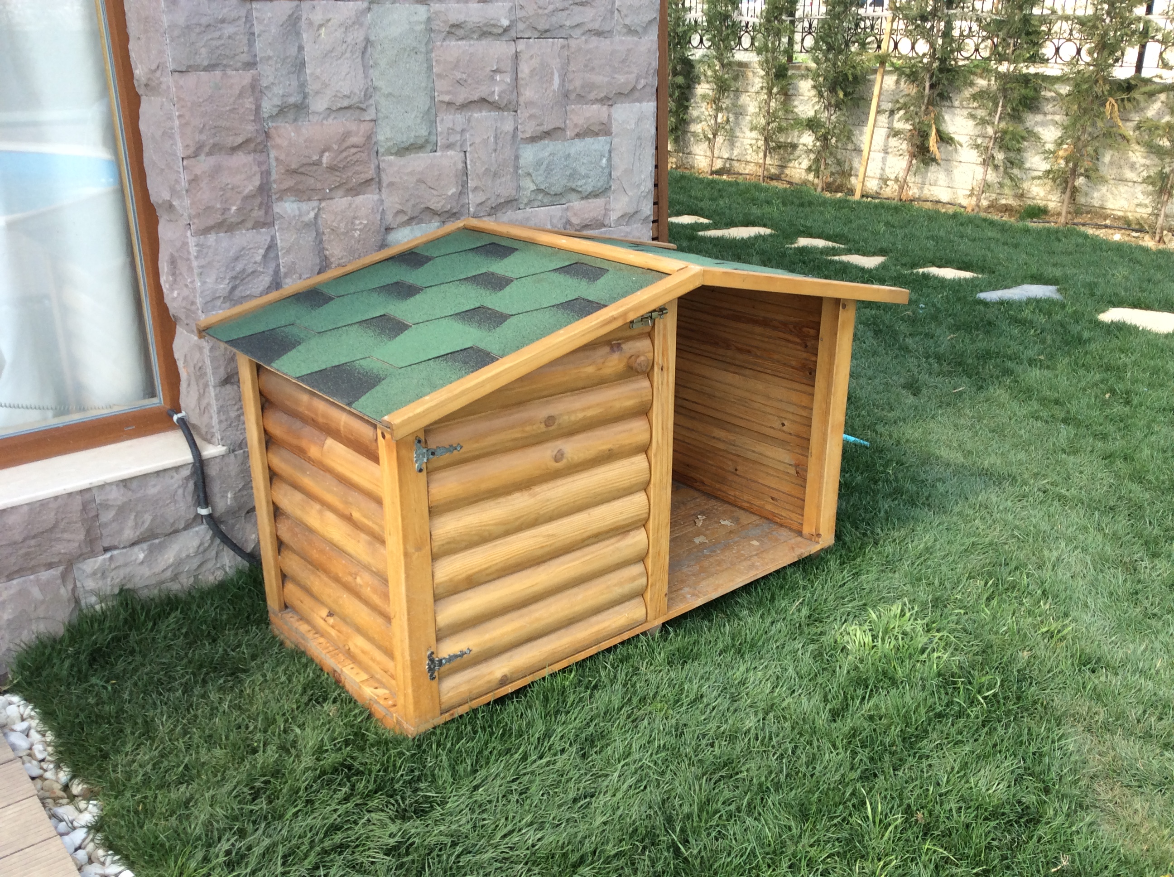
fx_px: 1084
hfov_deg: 56.9
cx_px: 587
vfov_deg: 44.1
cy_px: 438
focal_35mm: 32
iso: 32
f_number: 2.4
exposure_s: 1/314
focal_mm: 3.3
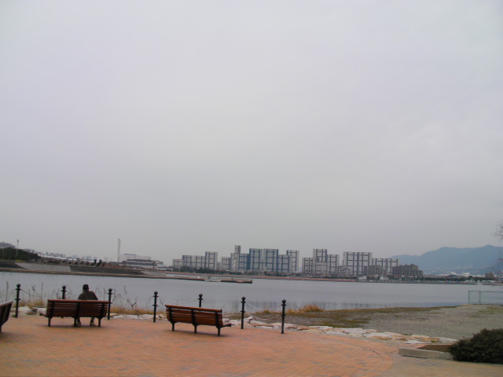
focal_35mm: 38
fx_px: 552
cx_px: 252
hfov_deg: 49.0
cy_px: 188
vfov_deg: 37.7
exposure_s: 1/323
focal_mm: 6.3
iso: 50
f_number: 4.5
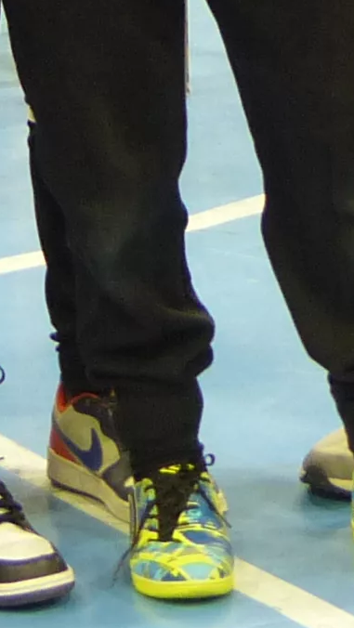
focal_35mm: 335
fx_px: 5582
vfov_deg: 6.3
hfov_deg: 3.6
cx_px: 26
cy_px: -608
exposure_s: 1/25
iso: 200
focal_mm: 9.4
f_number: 2.8
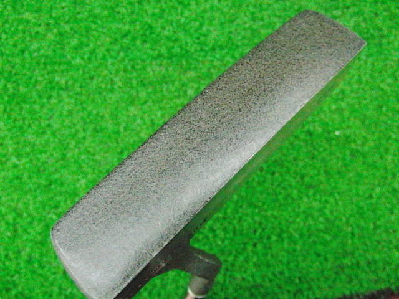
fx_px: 426
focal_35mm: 37
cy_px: 150
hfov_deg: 50.1
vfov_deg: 38.7
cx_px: 200
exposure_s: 1/200
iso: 3200
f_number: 3.6
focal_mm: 6.42
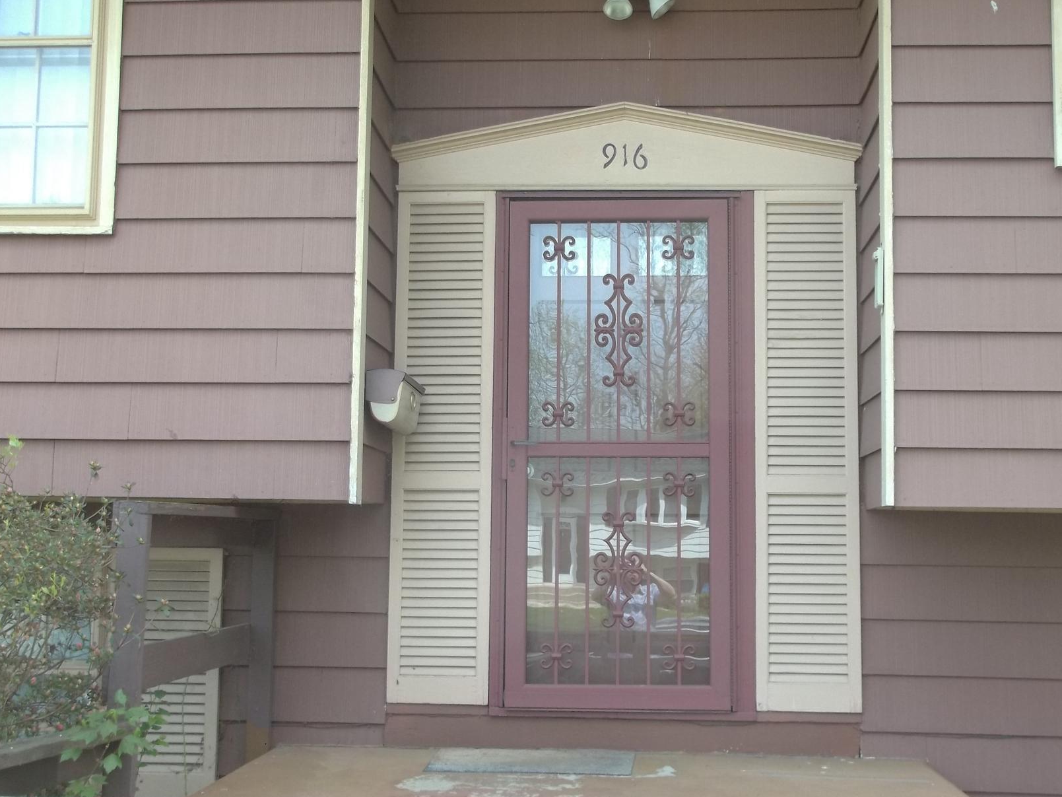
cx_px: 578
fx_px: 1289
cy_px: 421
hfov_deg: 44.7
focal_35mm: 42
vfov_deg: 34.3
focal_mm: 5.9
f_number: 3.3
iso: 80
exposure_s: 1/100
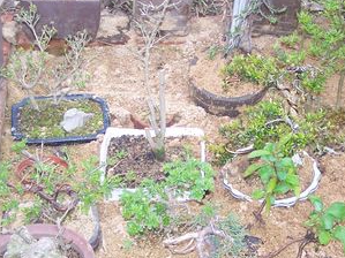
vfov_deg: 16.6
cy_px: 160
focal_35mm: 89
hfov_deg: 22.0
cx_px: 212
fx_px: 887
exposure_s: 1/80
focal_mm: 6.3
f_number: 2.8
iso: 160
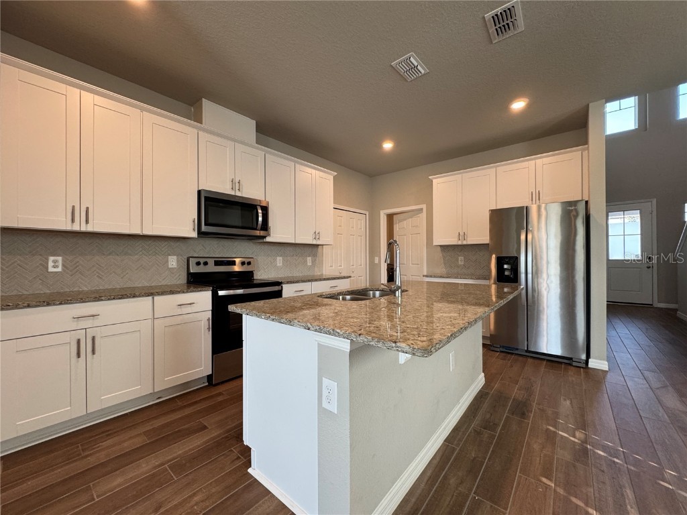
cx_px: 344
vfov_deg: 85.7
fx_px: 278
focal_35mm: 14
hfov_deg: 102.1
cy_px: 258
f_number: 2.2
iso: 200
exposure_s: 1/120
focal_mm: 2.22
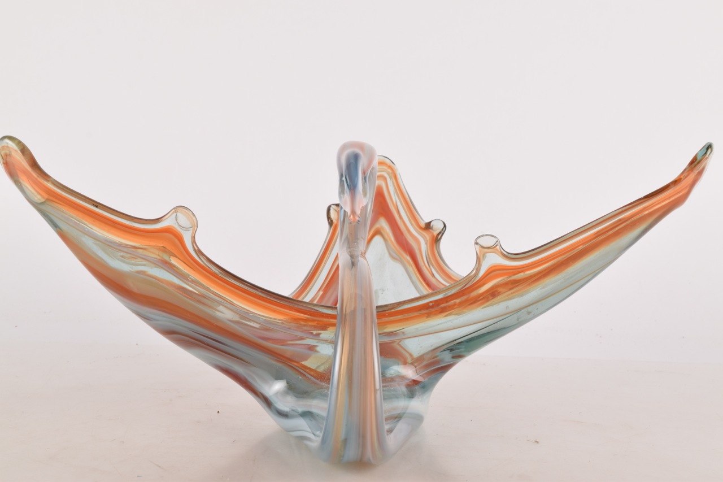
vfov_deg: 22.6
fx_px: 1205
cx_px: 362
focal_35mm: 60
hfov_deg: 33.4
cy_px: 241
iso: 100
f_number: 16
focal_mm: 40
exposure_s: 1/125
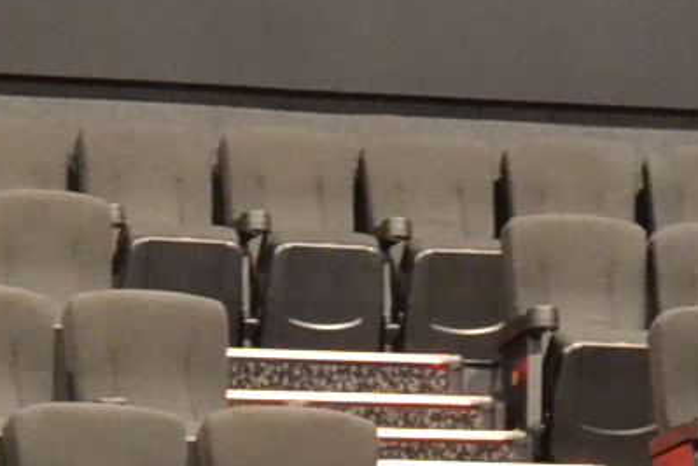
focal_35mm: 208
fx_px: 4033
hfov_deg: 9.9
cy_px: 764
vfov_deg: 6.5
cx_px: 149
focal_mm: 24
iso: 3200
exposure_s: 1/1.3
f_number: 4
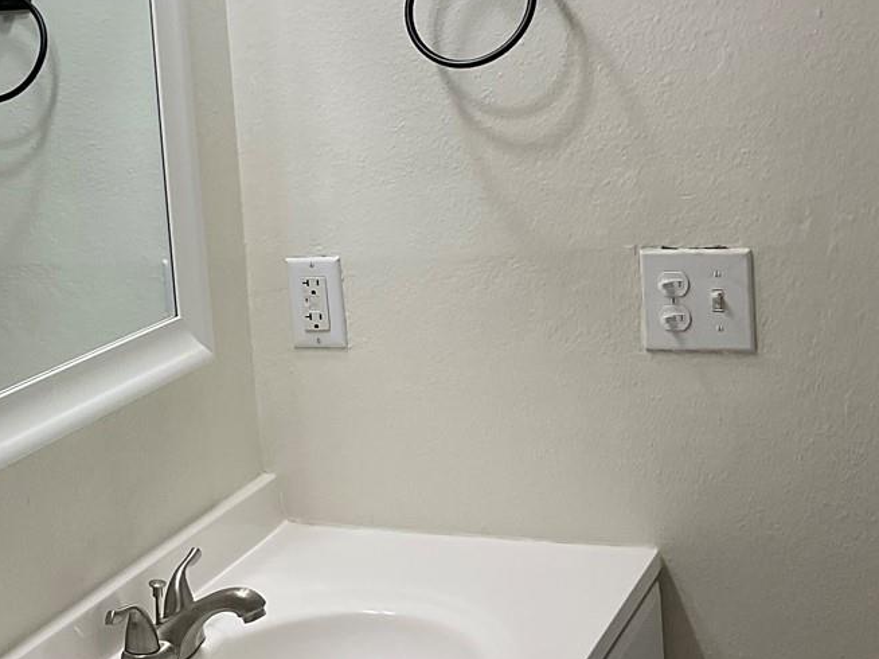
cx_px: -56
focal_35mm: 71
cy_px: 234
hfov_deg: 25.6
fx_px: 1802
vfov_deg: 20.7
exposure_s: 1/120
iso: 32
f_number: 1.8
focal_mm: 3
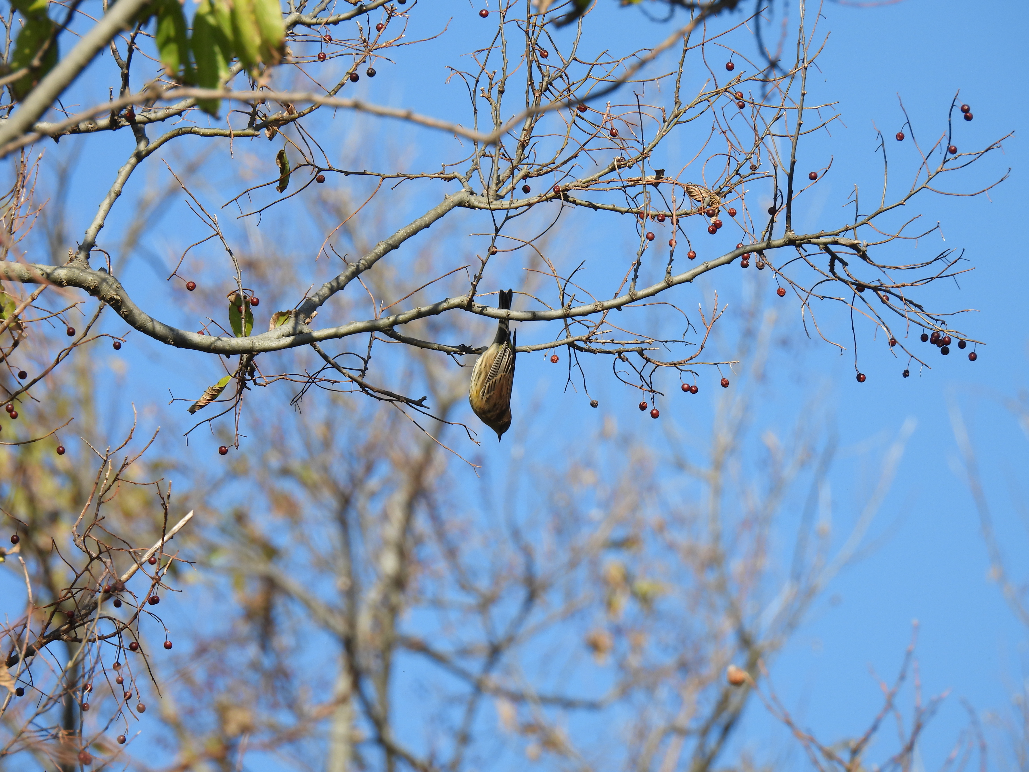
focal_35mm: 800
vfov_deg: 1.9
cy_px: 386
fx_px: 23781
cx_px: 514
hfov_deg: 2.5
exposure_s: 1/500
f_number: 5.6
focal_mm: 143
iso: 100
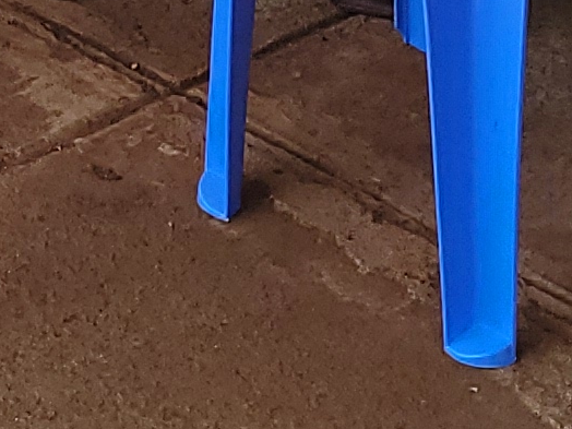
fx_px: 3305
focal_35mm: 200
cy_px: -885
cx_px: 84
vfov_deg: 6.7
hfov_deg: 9.9
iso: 40
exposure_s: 1/542
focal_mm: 5.4
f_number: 1.8
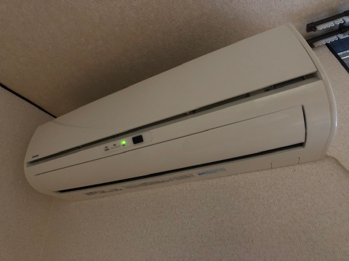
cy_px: 130
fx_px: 282
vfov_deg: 49.7
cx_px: 174
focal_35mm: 28
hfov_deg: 63.4
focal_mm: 4
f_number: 1.8
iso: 125
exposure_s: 1/4
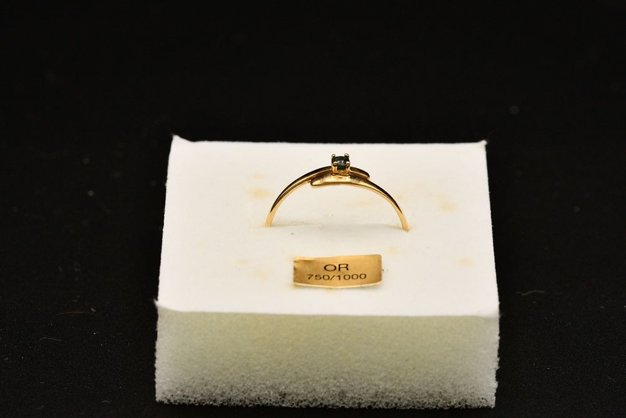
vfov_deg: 8.7
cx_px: 313
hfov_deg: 13.1
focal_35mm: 157
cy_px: 209
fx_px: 2730
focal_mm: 105
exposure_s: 1/320
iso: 200
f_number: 11
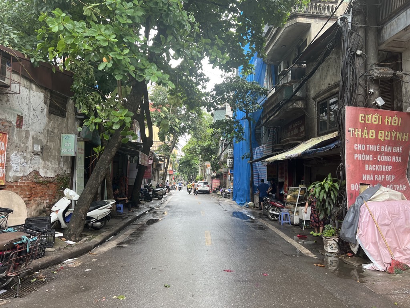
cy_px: 154
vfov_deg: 53.1
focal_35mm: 26
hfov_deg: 67.3
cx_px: 205
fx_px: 308
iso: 40
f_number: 1.5
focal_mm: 5.7
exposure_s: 1/121
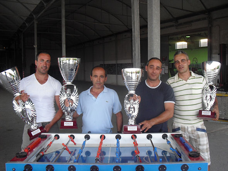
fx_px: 237
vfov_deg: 39.6
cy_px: 86
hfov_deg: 51.4
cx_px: 114
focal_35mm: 36
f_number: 3.1
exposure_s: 1/50
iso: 200
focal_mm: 6.3
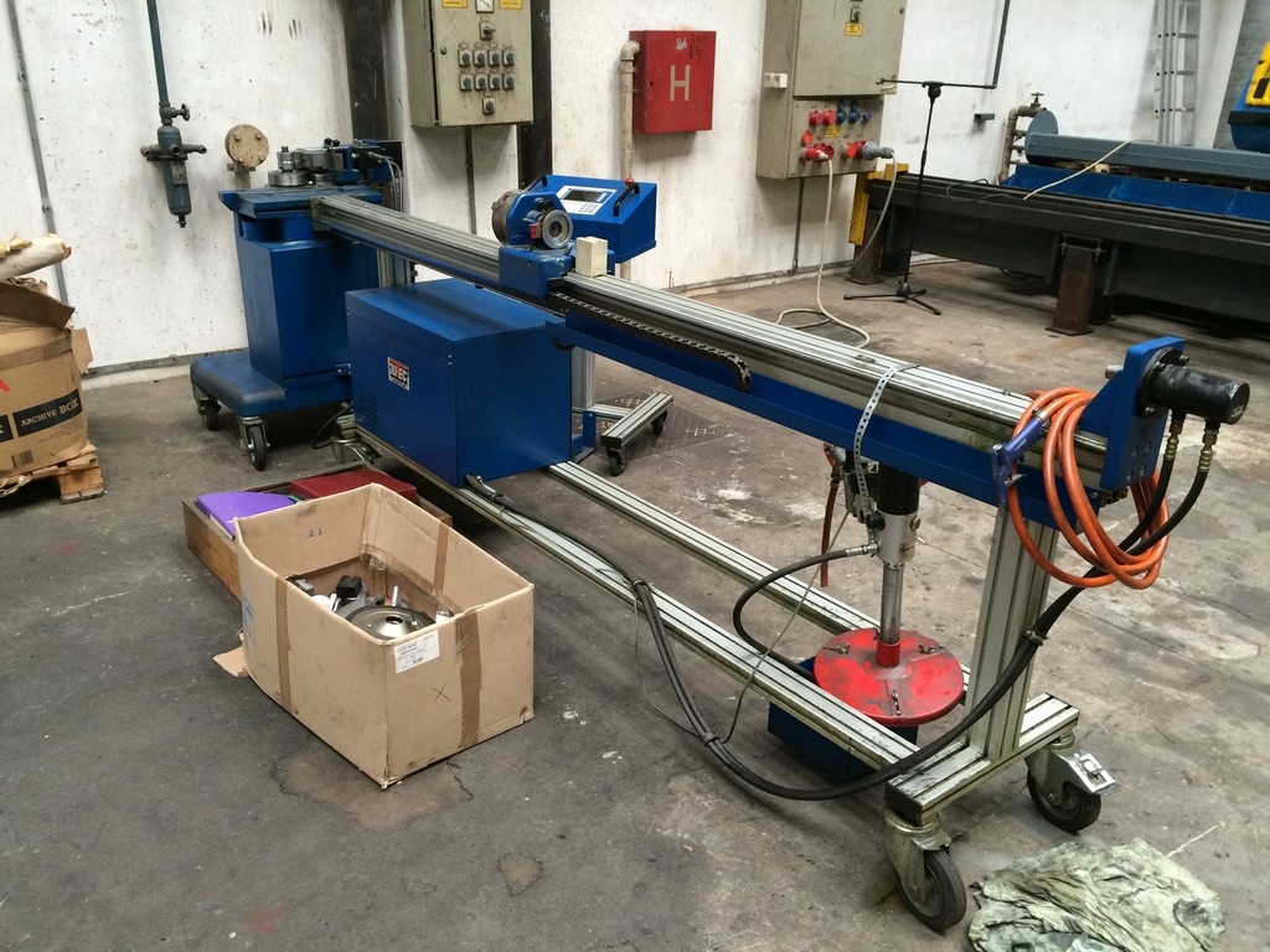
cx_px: 635
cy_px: 476
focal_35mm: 29
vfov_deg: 48.2
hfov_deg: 61.7
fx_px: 1064
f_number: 2.2
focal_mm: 4.15
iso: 64
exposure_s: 1/30
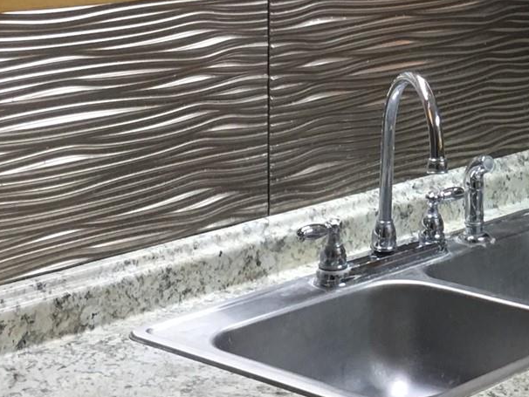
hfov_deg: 19.2
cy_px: -37
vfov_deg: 14.7
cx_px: 591
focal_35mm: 98
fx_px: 1498
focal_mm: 4.15
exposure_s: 1/30
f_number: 2.2
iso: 40
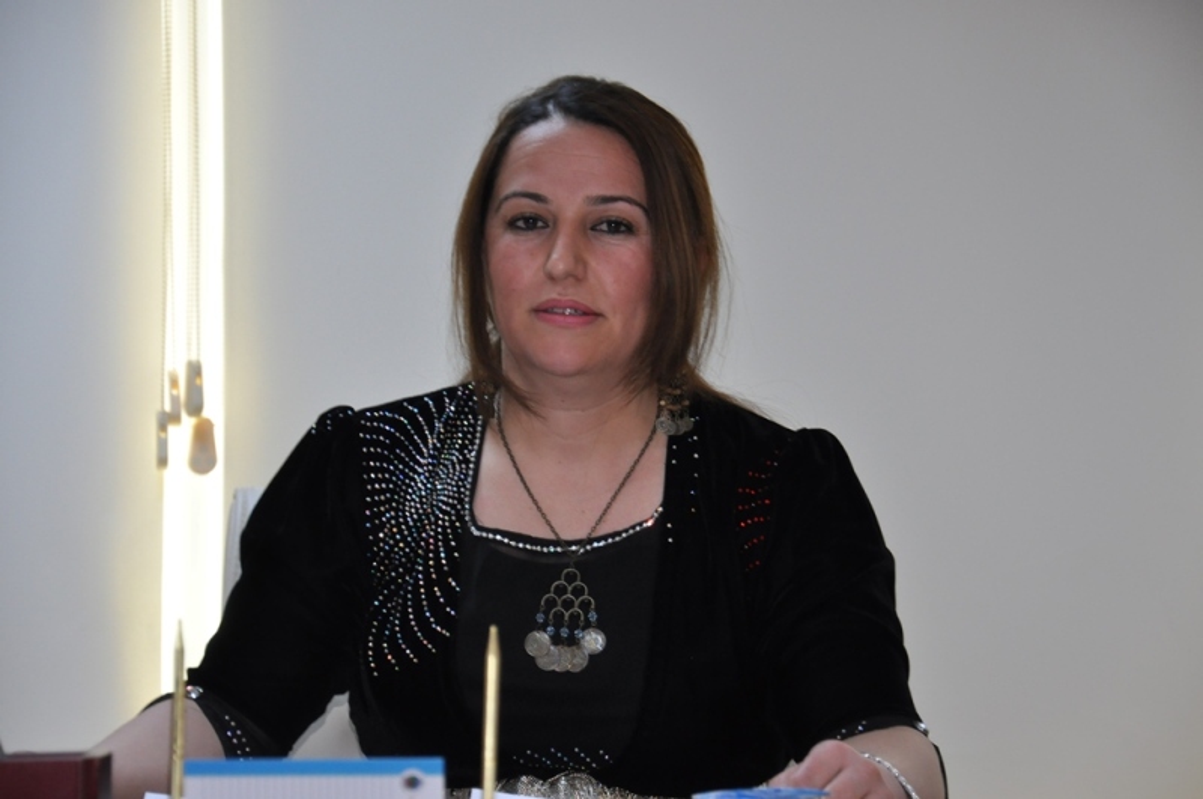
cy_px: 400
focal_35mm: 135
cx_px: 602
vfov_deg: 10.1
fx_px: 4505
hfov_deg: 15.2
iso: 800
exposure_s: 1/60
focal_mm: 90
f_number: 5.6
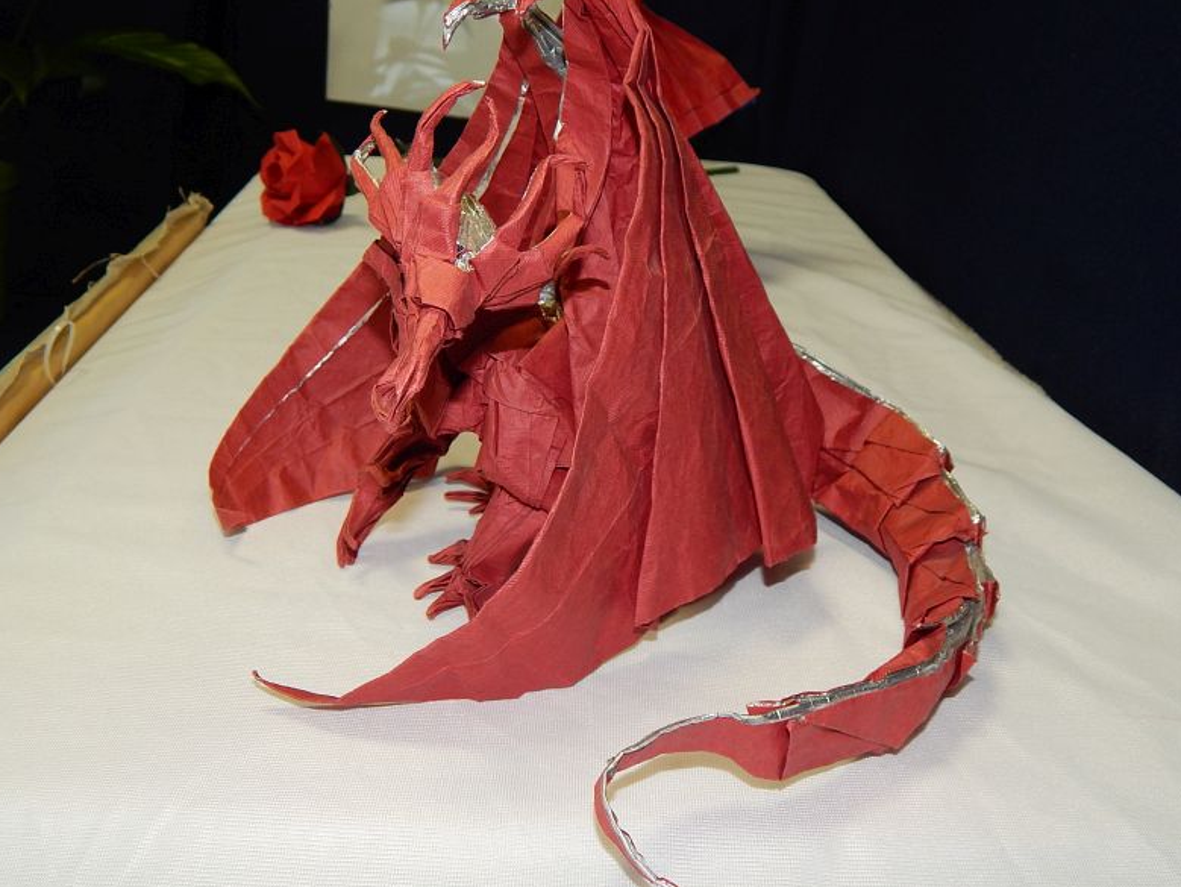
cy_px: 441
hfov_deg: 47.8
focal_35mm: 39
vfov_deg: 36.8
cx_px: 582
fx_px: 1331
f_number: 3.4
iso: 200
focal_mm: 6.8
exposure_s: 1/30
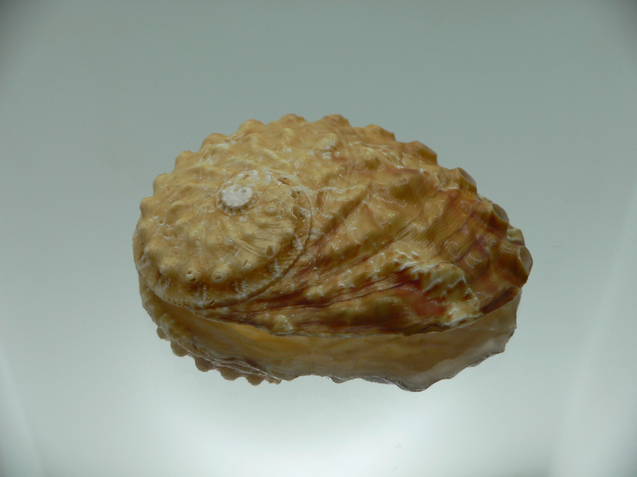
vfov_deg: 40.7
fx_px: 644
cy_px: 238
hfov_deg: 52.6
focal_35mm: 35
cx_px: 318
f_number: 2.8
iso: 80
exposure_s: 1/100
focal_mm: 4.6
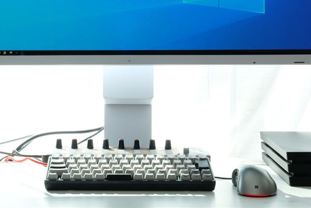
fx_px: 812
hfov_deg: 21.7
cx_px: 129
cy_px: 24
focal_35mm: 94
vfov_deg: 14.4
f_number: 22
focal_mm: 53
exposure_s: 1/20
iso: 1600
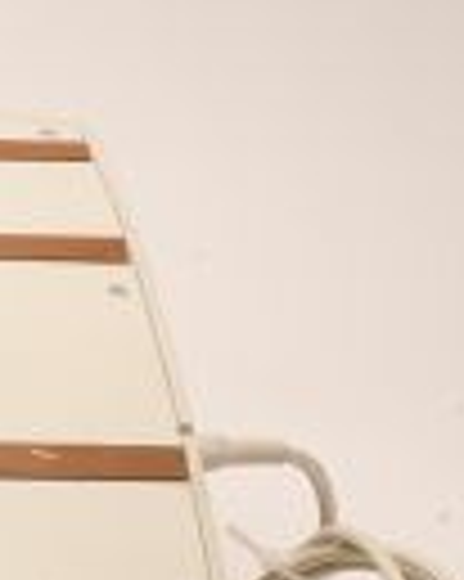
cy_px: 564
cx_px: -635
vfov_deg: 8.8
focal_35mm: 218
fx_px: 3747
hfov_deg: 6.7
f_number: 20
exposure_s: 1/160
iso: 320
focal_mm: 50
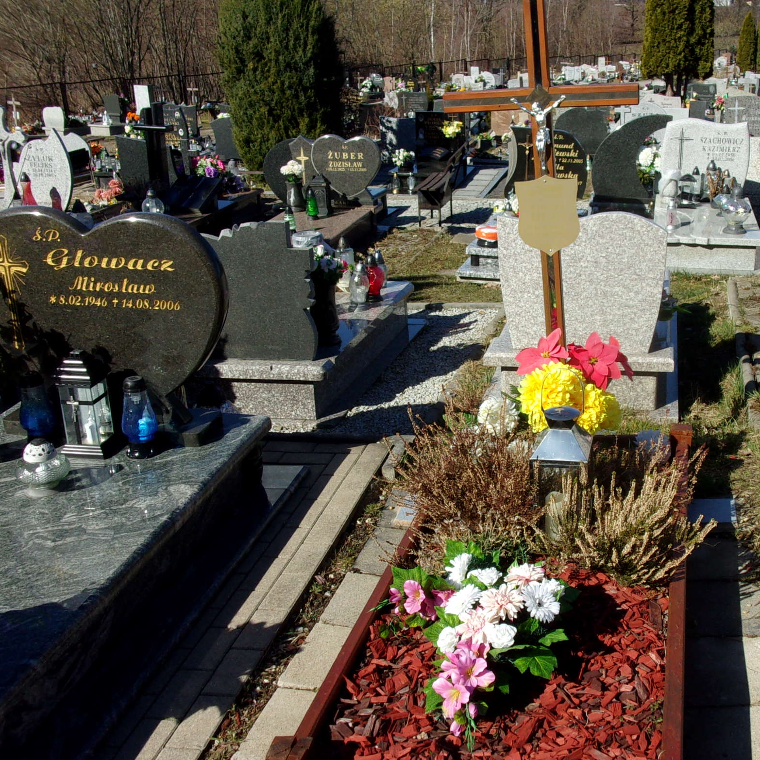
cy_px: 409
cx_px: 531
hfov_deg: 40.2
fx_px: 1018
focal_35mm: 41
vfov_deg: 40.9
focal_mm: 5.1
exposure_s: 1/105
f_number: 10.8
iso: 80
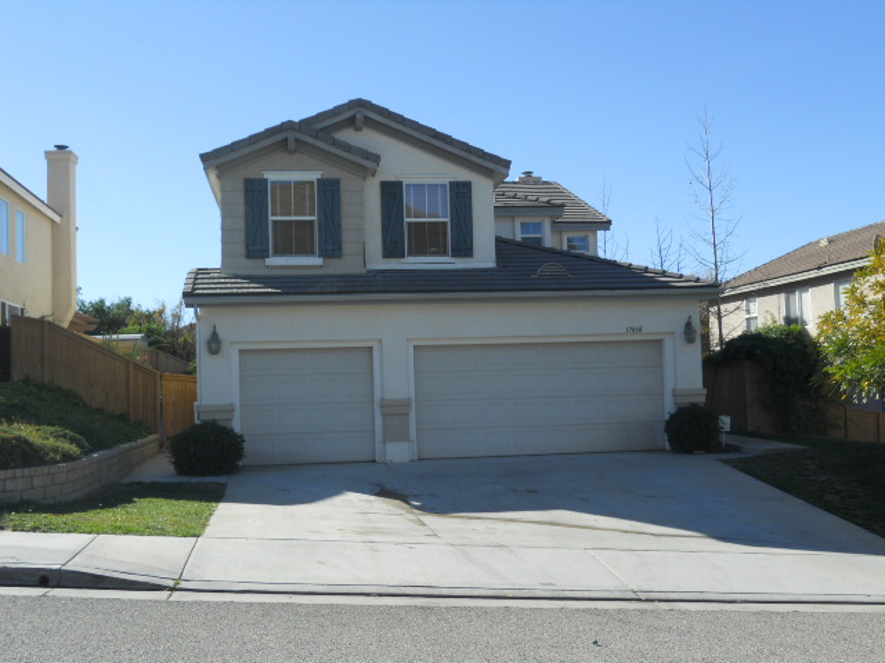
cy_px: 332
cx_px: 442
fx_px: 920
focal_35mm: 36
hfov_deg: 51.4
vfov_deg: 39.7
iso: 80
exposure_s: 1/800
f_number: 3
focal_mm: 6.4
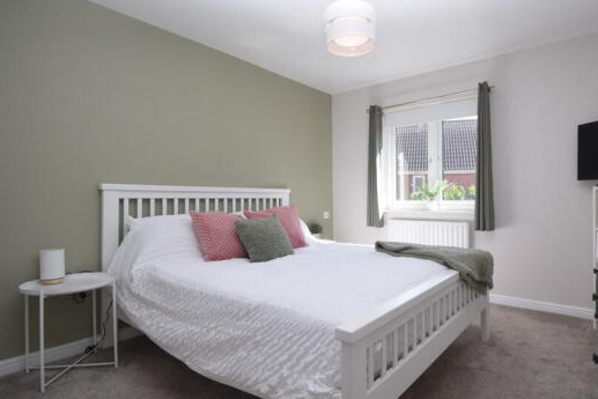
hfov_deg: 85.9
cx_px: 356
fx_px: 316
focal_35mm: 19
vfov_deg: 64.6
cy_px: 201
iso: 400
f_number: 6.3
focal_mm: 10
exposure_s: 1/160
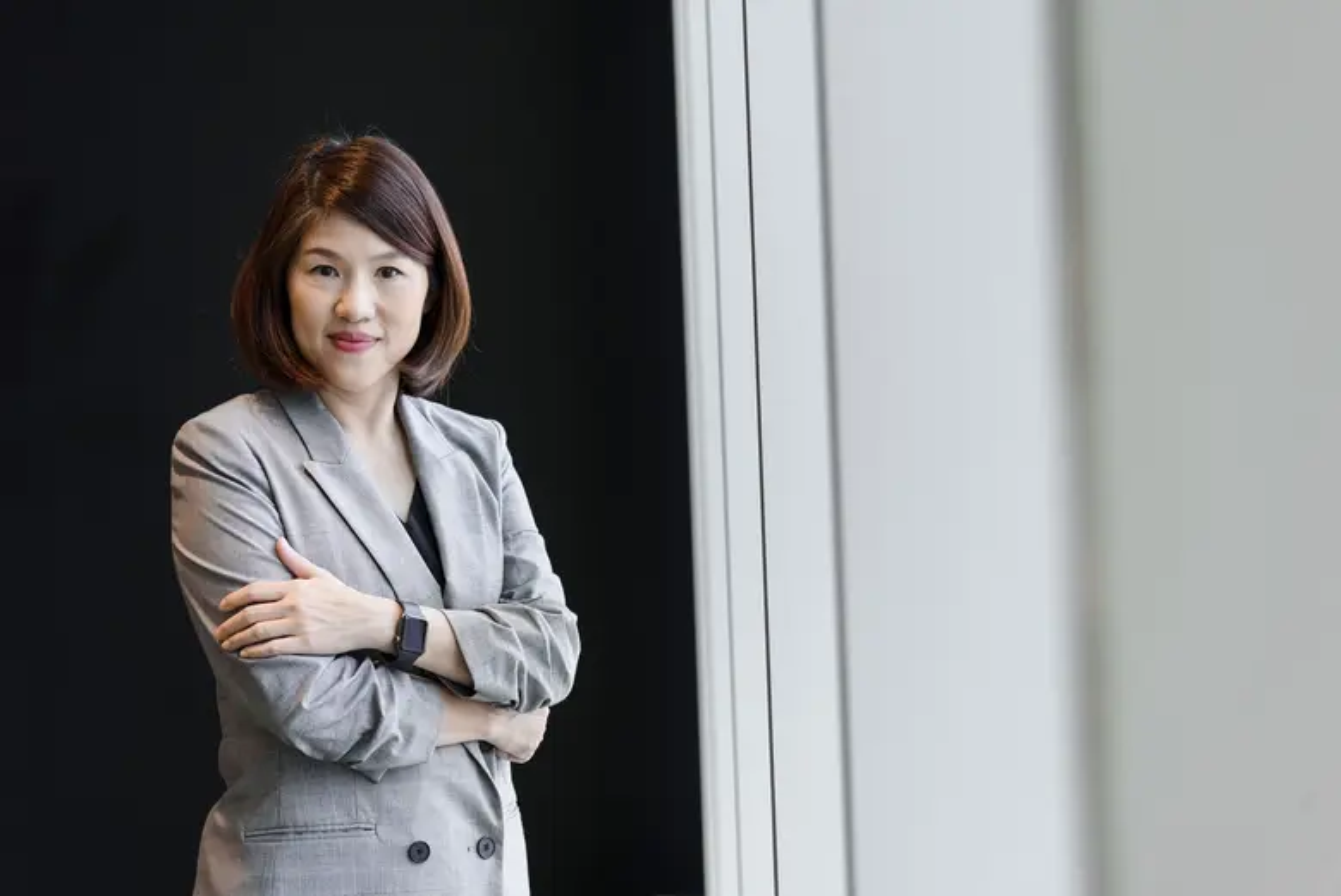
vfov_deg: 11.4
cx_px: 670
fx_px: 4472
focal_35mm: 120
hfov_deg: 17.1
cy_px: 448
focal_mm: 120
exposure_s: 1/200
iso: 800
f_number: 4.5
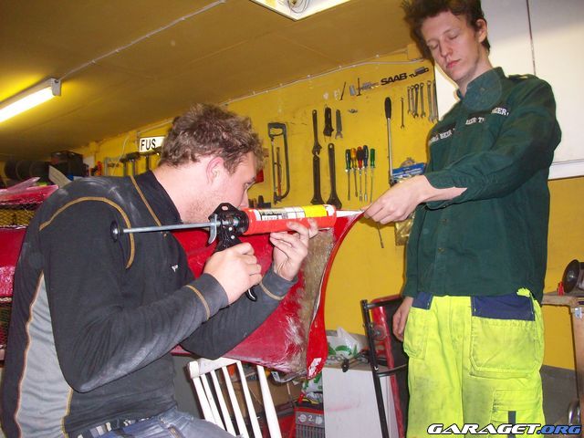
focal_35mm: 34
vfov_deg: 41.8
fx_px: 574
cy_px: 219
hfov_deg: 54.0
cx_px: 292
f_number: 2.8
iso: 160
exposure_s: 1/60
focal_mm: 5.7
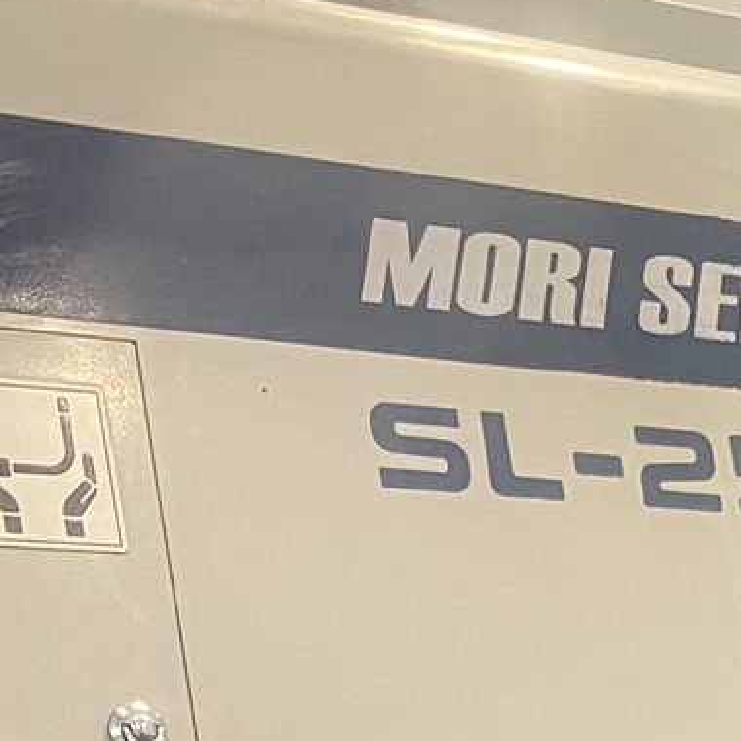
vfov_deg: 13.0
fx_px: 3003
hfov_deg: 13.7
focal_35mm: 124
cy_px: 1250
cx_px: 874
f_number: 1.8
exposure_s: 1/50
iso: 125
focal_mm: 4.25
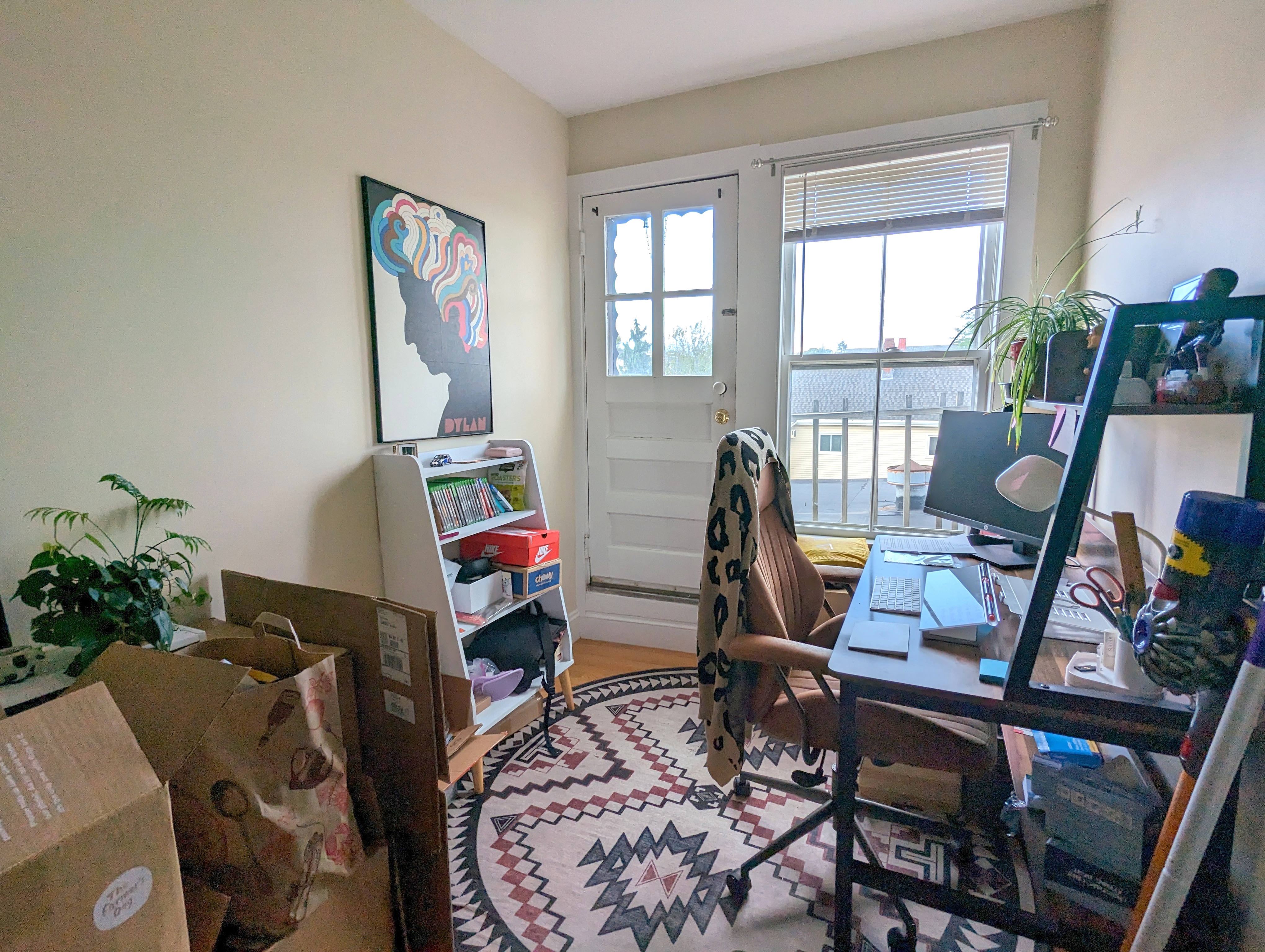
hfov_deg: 94.4
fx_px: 586
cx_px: 632
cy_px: 476
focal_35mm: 16
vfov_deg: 78.2
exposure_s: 1/90.5
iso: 68
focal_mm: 2.35
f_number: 2.2
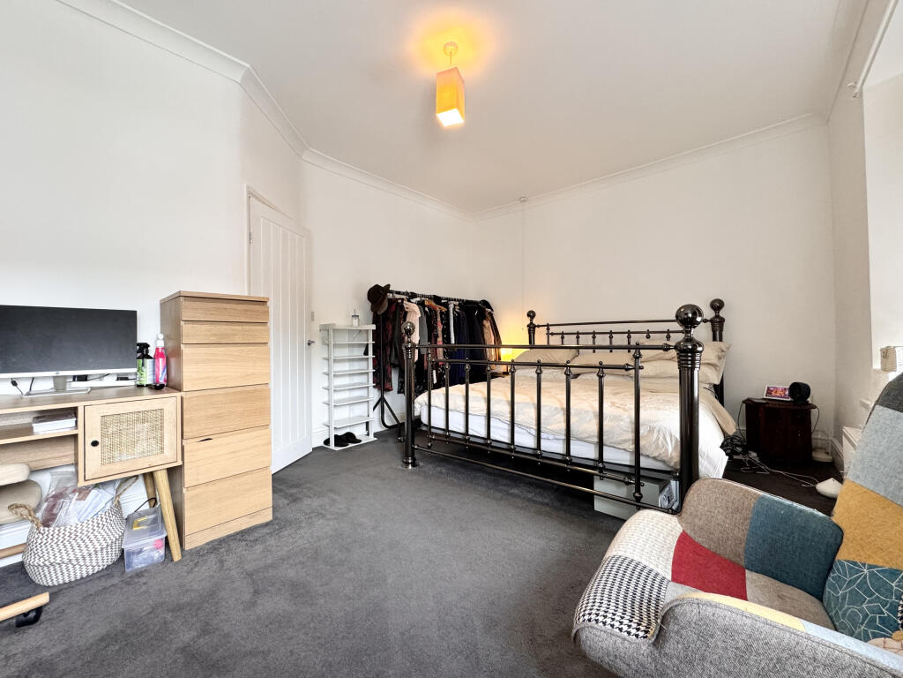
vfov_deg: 85.7
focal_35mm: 14
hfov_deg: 102.1
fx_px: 365
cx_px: 452
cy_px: 339
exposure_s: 1/50
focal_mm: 2.22
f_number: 2.2
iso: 200
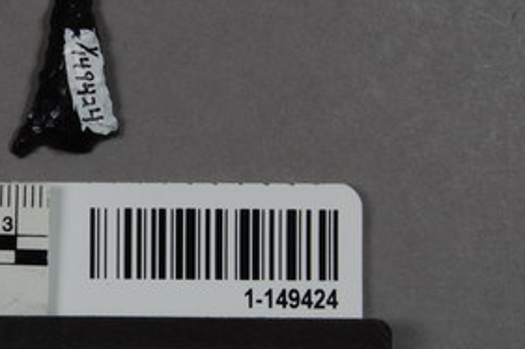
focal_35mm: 132
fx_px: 1923
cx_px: 40
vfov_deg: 10.4
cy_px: 201
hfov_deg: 15.3
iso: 200
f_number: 25
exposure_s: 1/10
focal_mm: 45
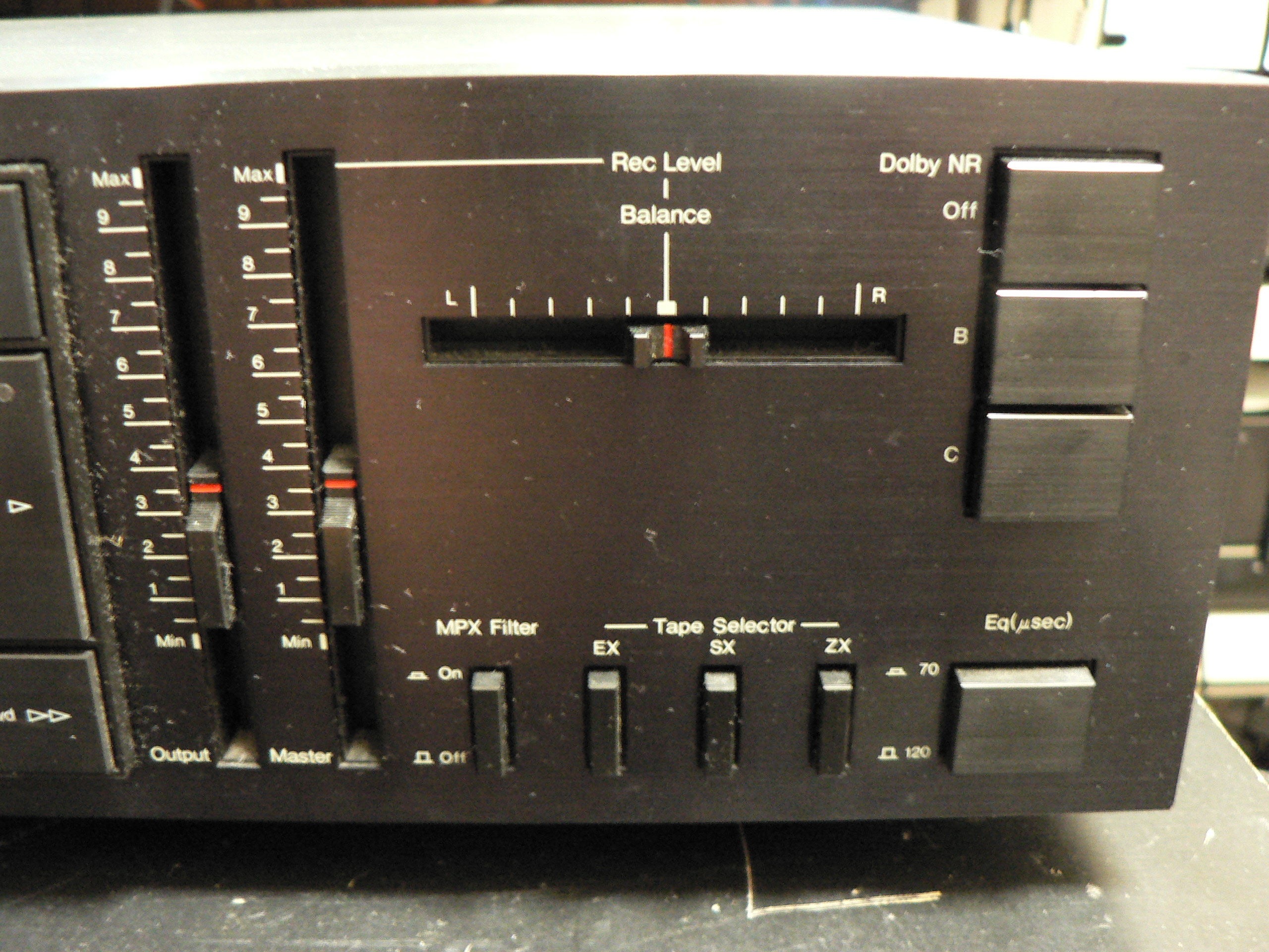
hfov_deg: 51.4
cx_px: 634
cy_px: 476
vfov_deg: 39.7
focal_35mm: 36
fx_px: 1320
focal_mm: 6
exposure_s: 1/4
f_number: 2.8
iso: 400
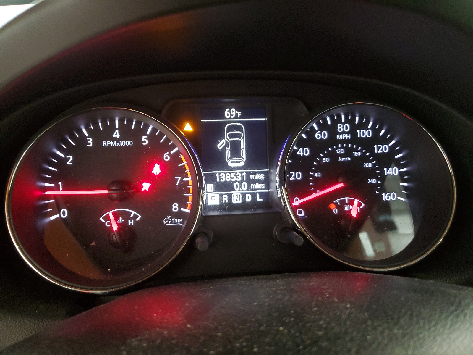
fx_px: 355
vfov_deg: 53.1
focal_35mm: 26
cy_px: 178
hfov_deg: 67.3
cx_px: 236
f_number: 1.5
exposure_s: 1/17
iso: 285
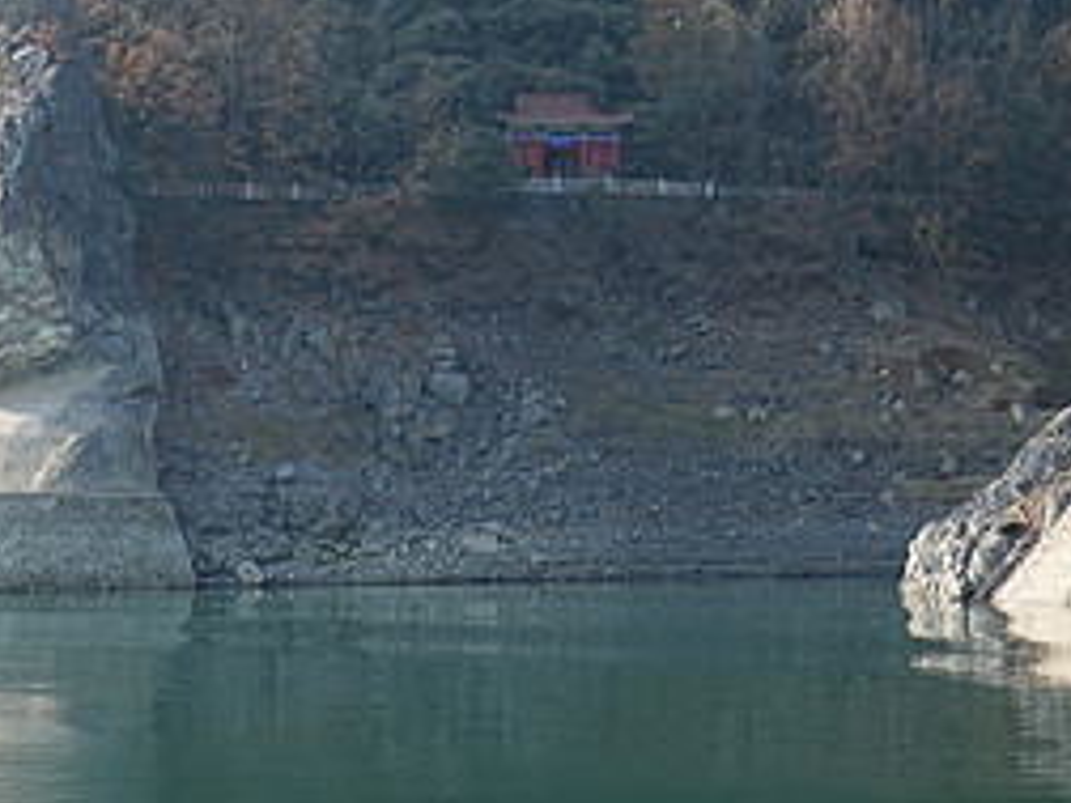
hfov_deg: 18.3
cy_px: -62
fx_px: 3311
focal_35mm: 107
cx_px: 803
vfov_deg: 13.6
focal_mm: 13.03
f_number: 4
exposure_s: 1/400
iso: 125
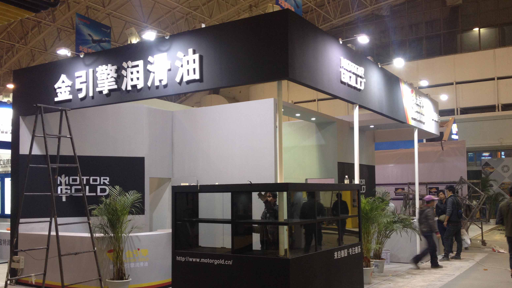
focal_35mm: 40
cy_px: 164
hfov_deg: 50.5
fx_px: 543
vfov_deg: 29.7
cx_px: 264
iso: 64
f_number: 2.4
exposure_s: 1/20
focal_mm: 4.28
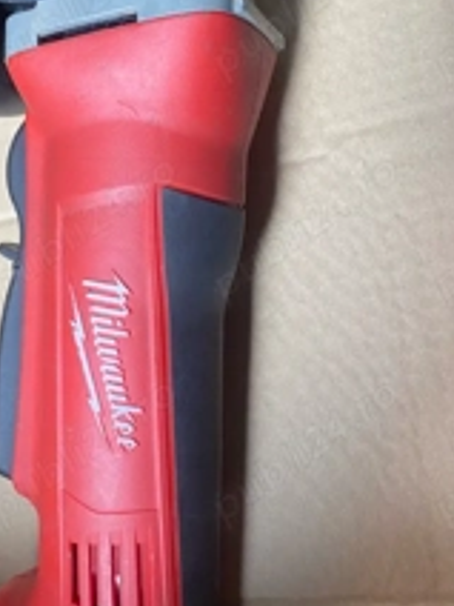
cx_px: 140
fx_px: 857
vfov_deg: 38.8
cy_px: 263
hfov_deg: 29.4
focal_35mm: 49
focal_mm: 4.25
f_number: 1.8
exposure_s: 1/79
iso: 125
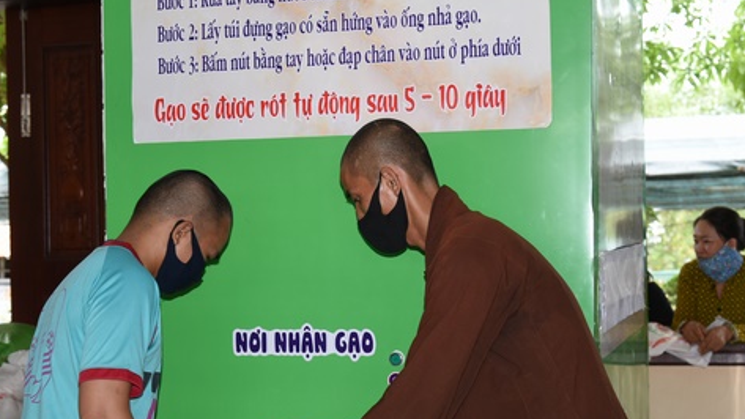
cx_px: 339
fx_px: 1422
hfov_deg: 29.3
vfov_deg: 16.7
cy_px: 276
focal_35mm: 72
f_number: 5.6
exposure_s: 1/80
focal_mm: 50
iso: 250
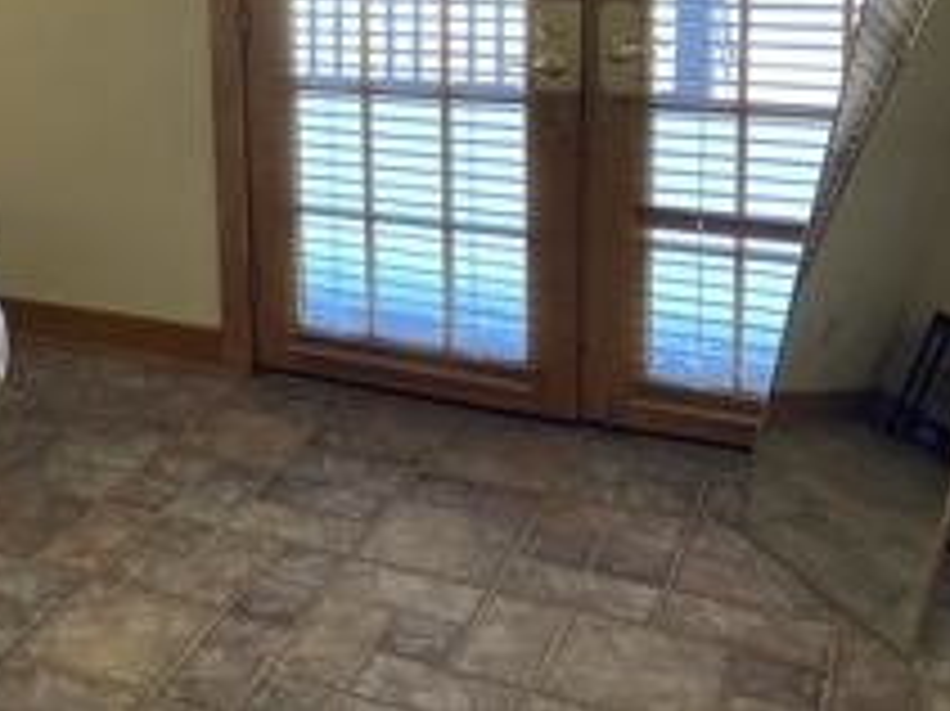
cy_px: 40
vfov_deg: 26.4
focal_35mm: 53
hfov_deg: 34.0
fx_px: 1454
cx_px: 72
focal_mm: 3.99
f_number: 1.8
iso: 64
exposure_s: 1/60
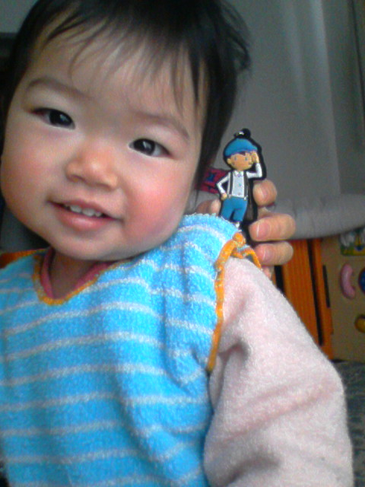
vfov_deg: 61.7
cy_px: 244
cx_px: 182
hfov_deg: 48.2
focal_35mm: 29
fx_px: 408
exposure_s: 1/55.6
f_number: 2.8
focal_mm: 1.5
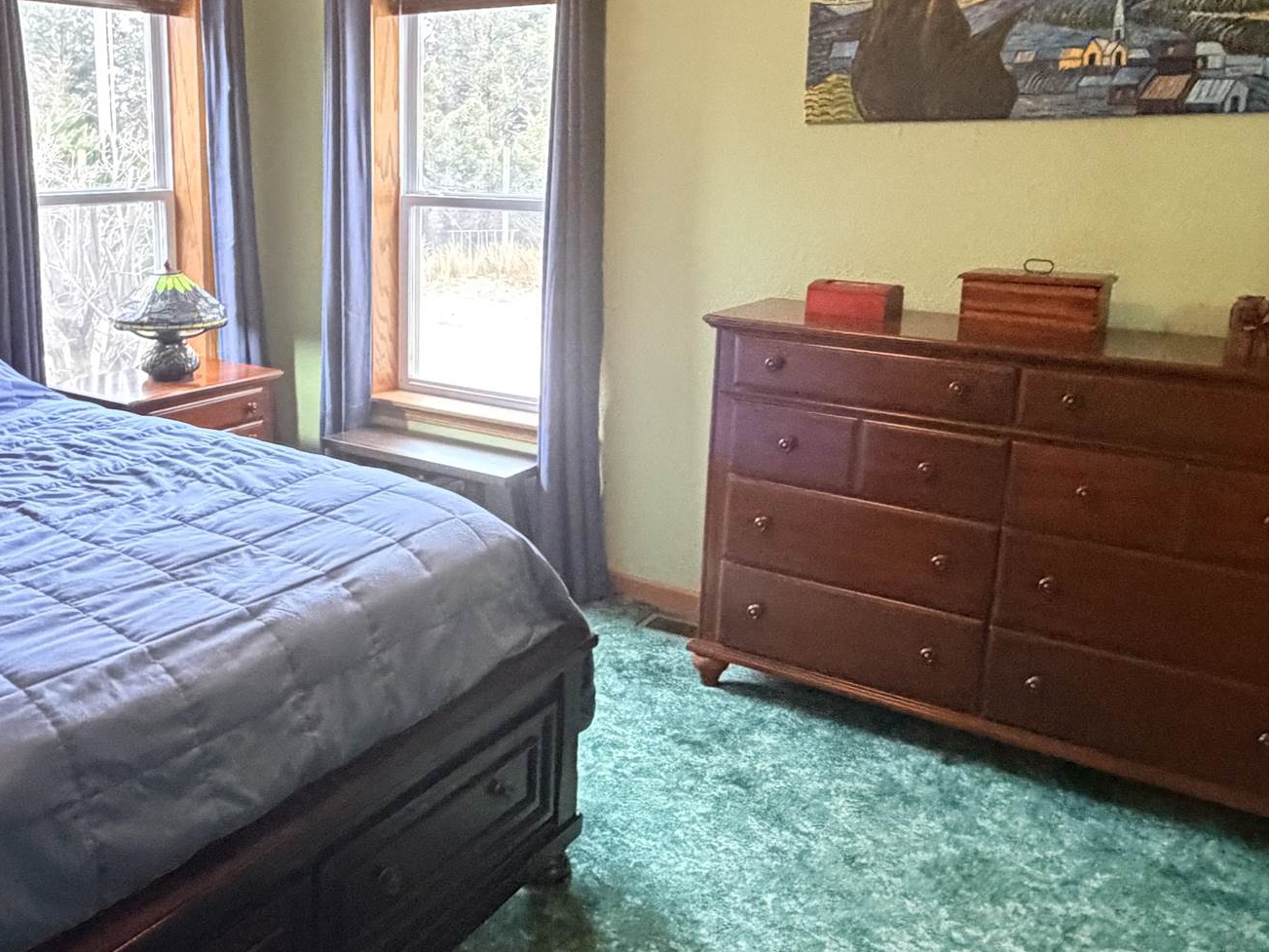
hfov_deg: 54.1
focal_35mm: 33
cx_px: 411
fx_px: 1210
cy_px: 394
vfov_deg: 42.8
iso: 800
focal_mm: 2.22
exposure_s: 1/60
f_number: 2.2
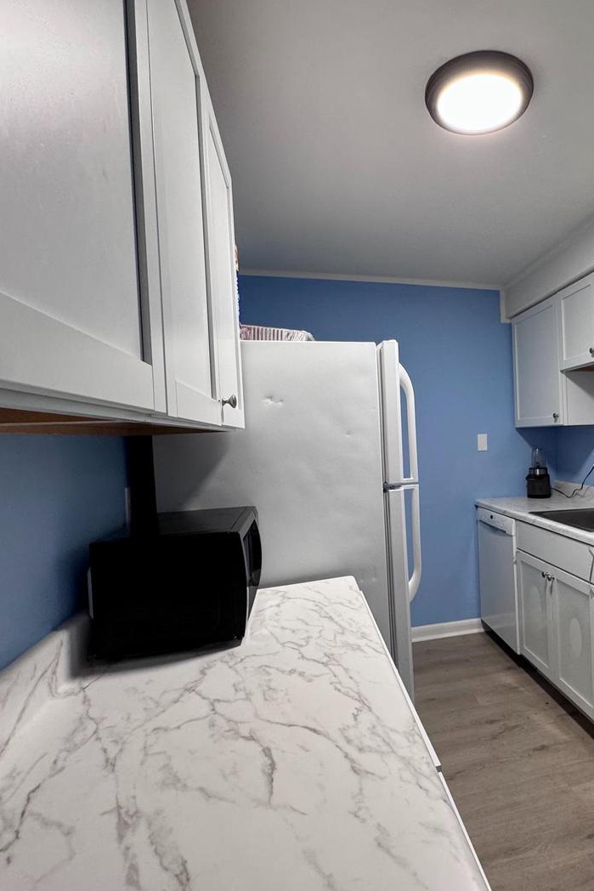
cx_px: 436
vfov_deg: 84.0
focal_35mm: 20
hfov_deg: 59.1
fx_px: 495
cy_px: 446
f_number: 2.2
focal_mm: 2.22
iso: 200
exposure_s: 1/60
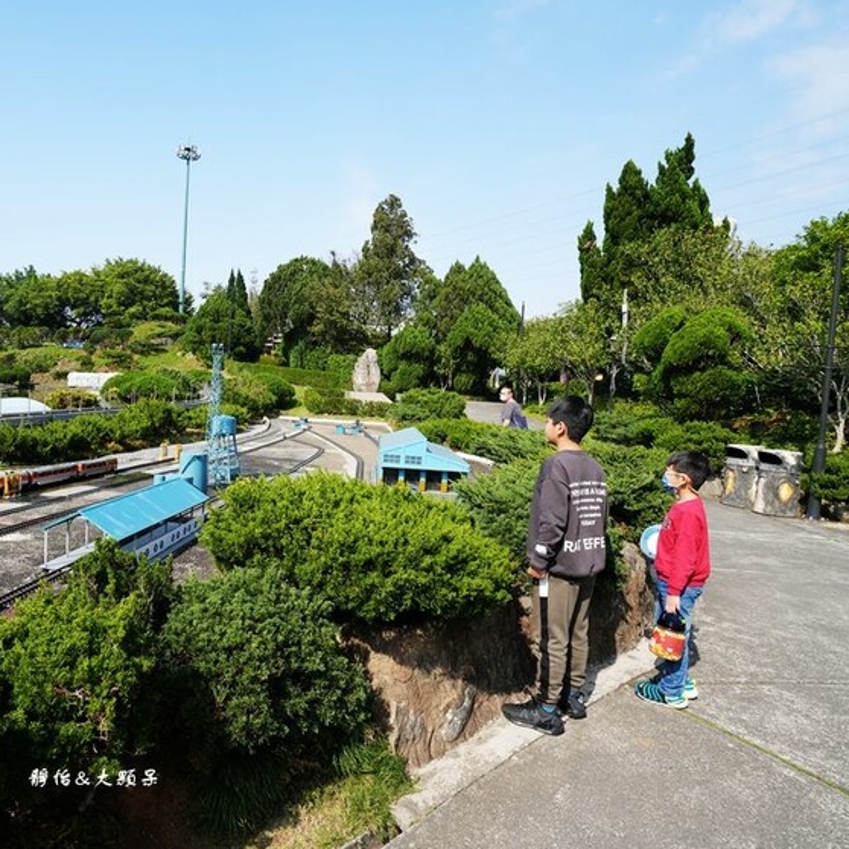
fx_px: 610
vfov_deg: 69.6
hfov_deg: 67.5
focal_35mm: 22
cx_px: 274
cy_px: 426
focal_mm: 17
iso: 500
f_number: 8
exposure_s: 1/1000
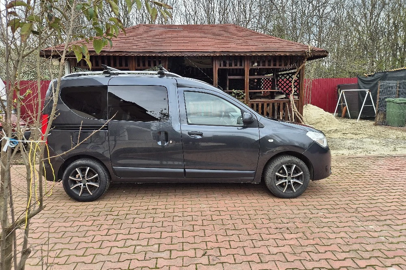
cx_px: 203
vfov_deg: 53.0
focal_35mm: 24
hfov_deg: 73.8
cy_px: 123
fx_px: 271
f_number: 1.8
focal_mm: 5.4
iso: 25
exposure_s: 1/667
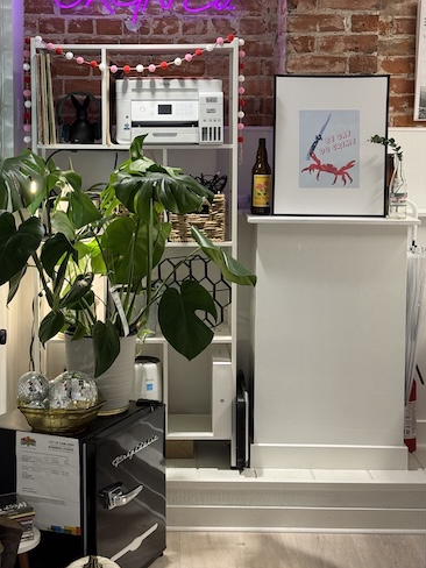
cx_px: 166
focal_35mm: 63
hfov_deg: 23.2
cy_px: 213
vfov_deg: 30.6
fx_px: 1034
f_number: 1.78
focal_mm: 6.76
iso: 100
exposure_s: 1/60
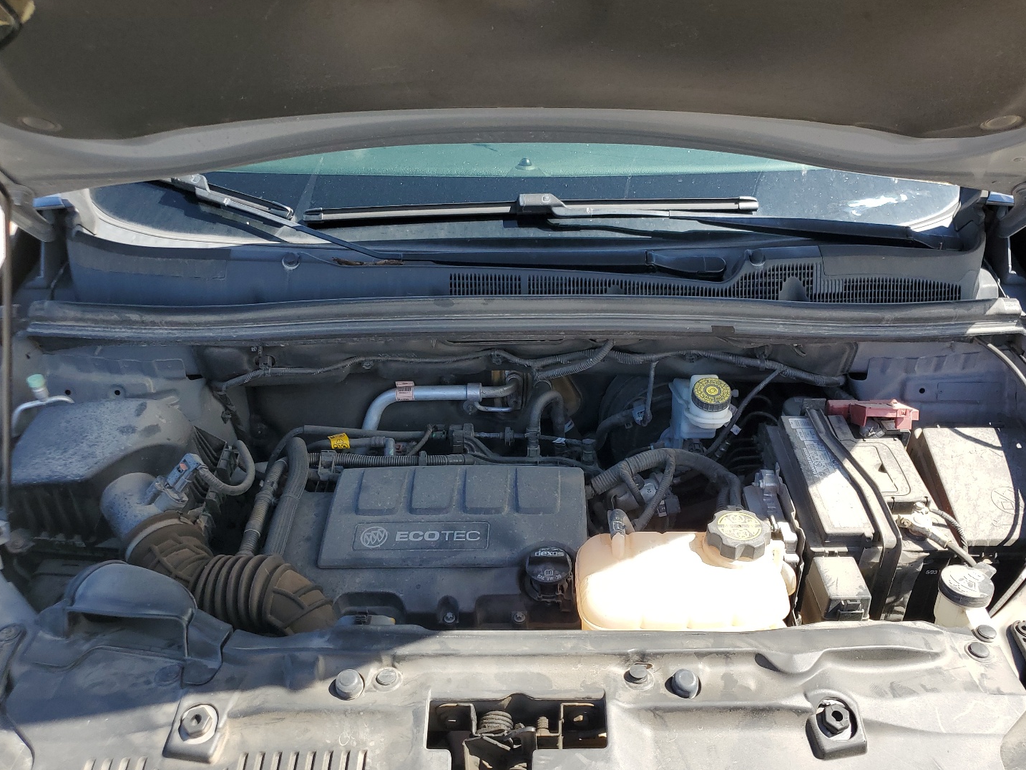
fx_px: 860
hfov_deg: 61.6
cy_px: 374
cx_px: 544
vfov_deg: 48.2
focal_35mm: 29
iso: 50
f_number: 1.5
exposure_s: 1/1000
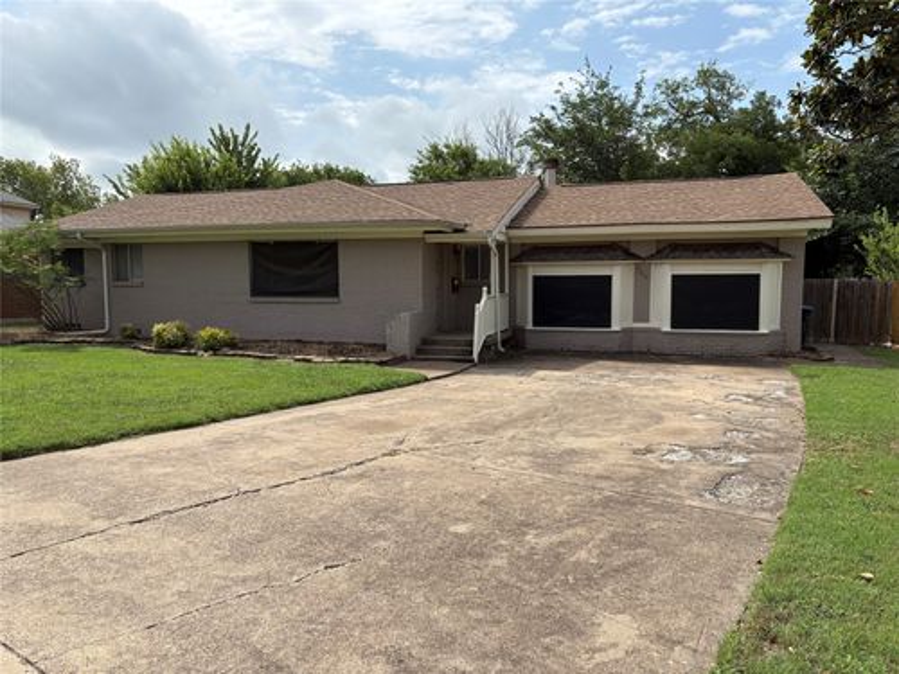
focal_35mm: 26
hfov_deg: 67.3
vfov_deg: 53.1
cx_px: 450
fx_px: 675
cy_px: 337
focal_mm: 5.96
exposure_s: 1/3831
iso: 50
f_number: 1.6
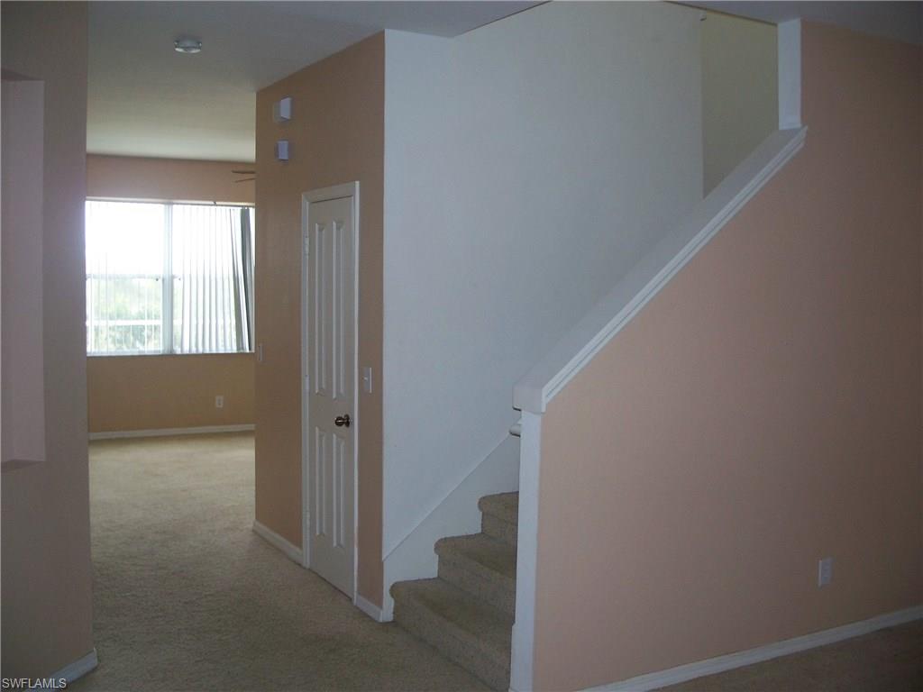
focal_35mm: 37
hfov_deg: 50.1
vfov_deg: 38.7
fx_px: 987
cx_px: 462
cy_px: 346
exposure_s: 1/60
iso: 200
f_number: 2.8
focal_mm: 7.8
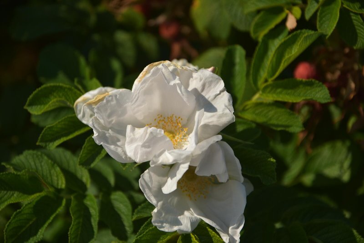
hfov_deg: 19.5
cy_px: 122
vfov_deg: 13.0
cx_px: 182
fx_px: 1061
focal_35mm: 105
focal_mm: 70
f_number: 4
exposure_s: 1/800
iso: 100
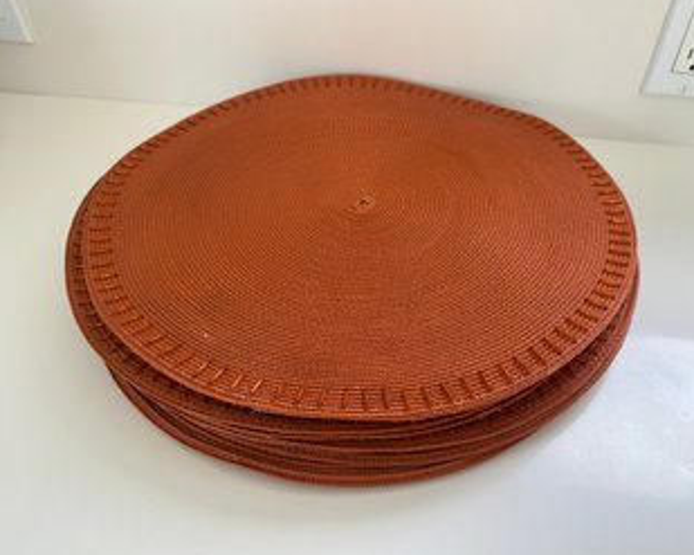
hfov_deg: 65.9
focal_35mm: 26
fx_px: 534
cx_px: 383
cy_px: 280
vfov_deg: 54.9
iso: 64
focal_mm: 6.76
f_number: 1.78
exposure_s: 1/144
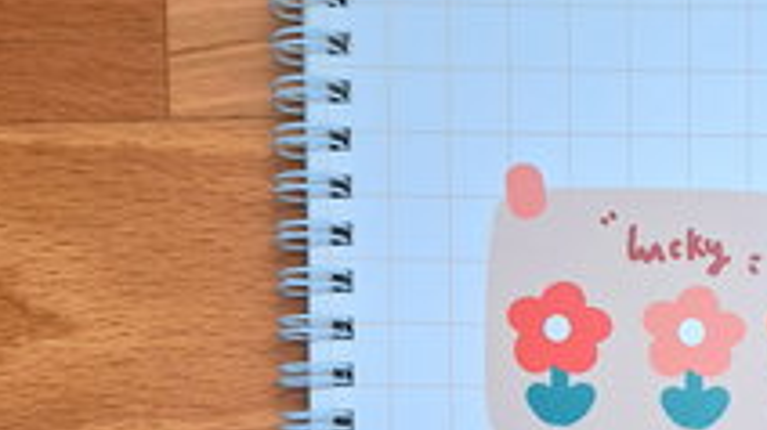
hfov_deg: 31.6
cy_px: 472
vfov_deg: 18.4
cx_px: 702
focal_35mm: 63
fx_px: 1281
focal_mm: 5.54
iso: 100
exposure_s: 1/50
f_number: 1.8
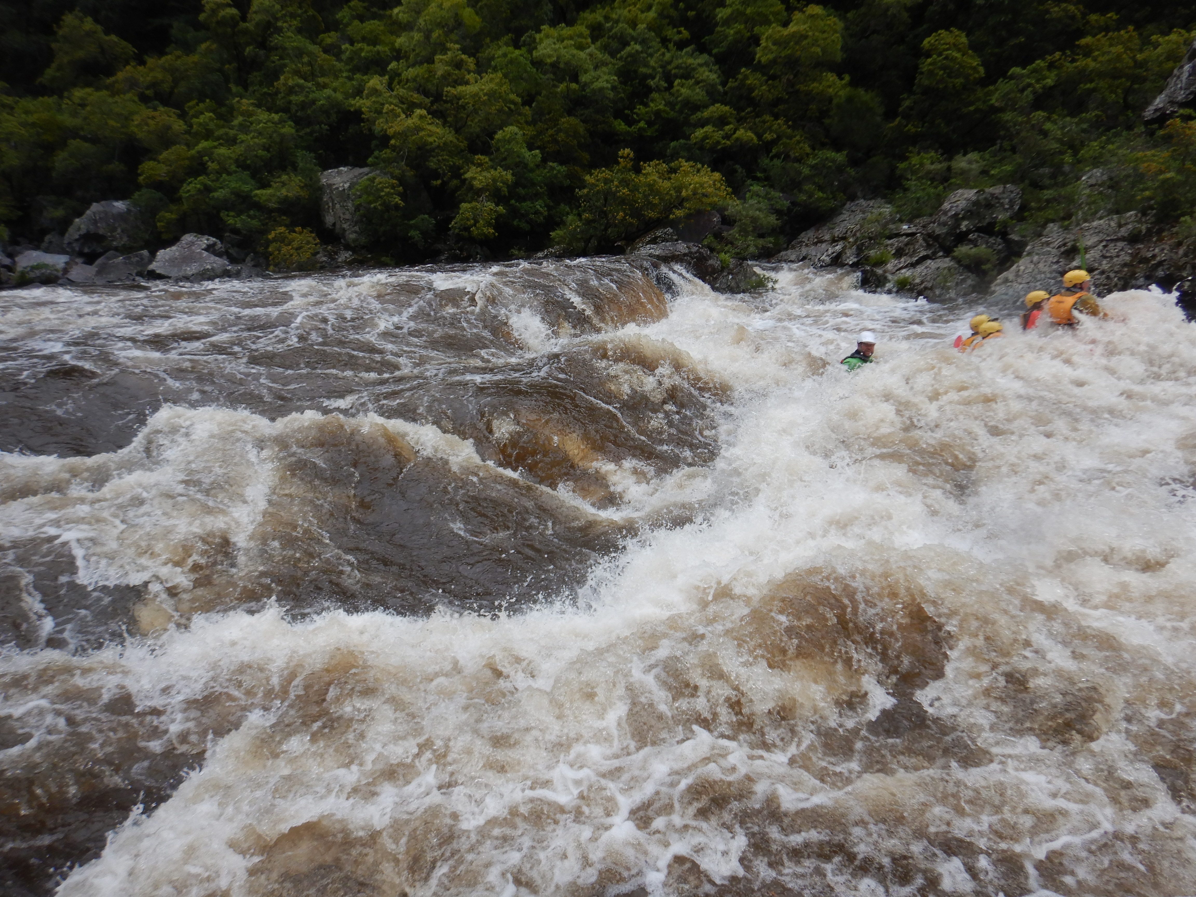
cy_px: 448
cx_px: 598
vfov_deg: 56.8
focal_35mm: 24
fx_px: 829
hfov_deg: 71.6
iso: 125
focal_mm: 4.3
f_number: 2.8
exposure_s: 1/1500
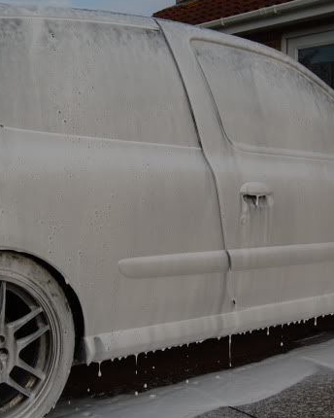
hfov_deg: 32.0
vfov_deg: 39.5
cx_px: 141
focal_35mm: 47
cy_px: 212
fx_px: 581
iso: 200
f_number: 9
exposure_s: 1/320
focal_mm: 18
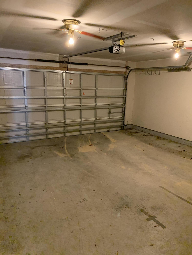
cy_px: 128
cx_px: 96
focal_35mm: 26
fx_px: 192
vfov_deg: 67.3
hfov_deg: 53.1
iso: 640
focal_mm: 4.25
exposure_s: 1/30
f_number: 1.8
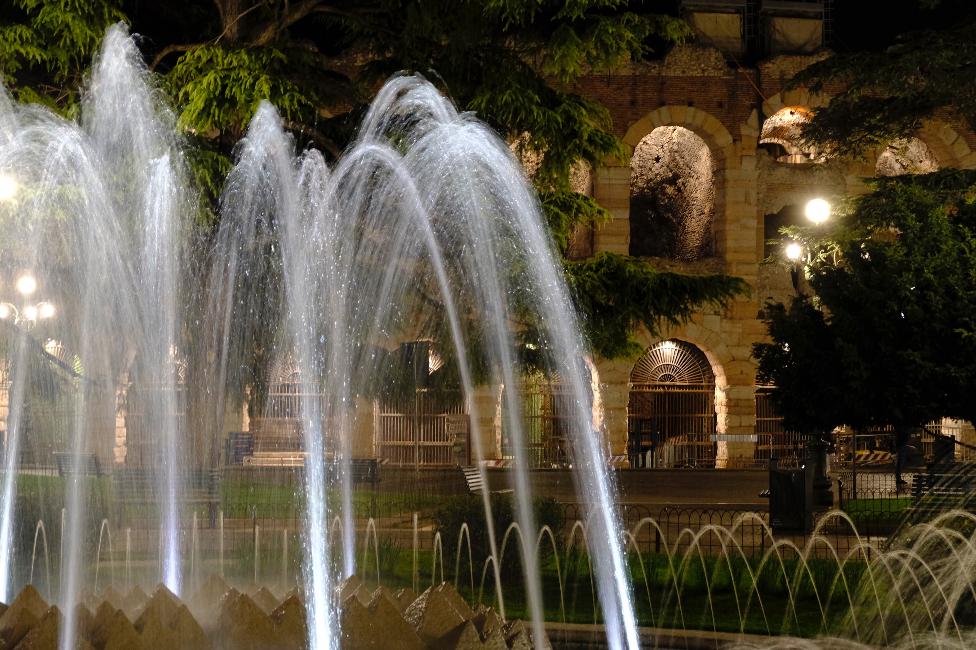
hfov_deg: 27.0
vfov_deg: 18.2
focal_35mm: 75
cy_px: 325
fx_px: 2033
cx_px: 488
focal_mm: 50
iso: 1600
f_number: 5.6
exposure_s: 1/4.3
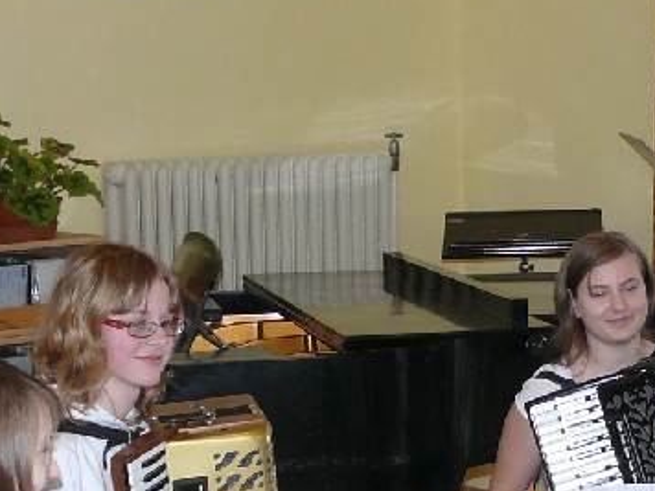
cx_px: 631
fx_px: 2233
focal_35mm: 118
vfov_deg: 12.4
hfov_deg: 16.4
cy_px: 513
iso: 160
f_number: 2.8
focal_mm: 7.4
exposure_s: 1/30
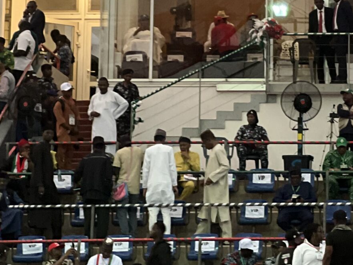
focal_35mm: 224
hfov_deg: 8.7
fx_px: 2284
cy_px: -34
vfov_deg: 6.6
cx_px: 468
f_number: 2.8
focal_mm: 9
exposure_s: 1/33
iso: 160
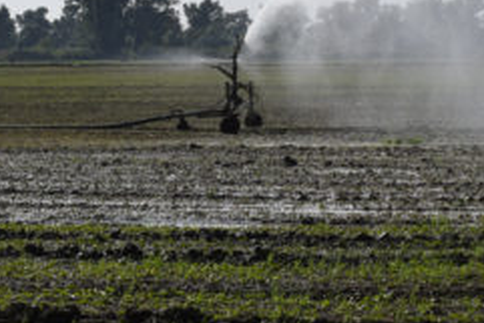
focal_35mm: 120
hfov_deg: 17.1
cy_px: -26
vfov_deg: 11.3
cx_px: 313
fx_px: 1609
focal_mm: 25
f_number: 11
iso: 200
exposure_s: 1/500
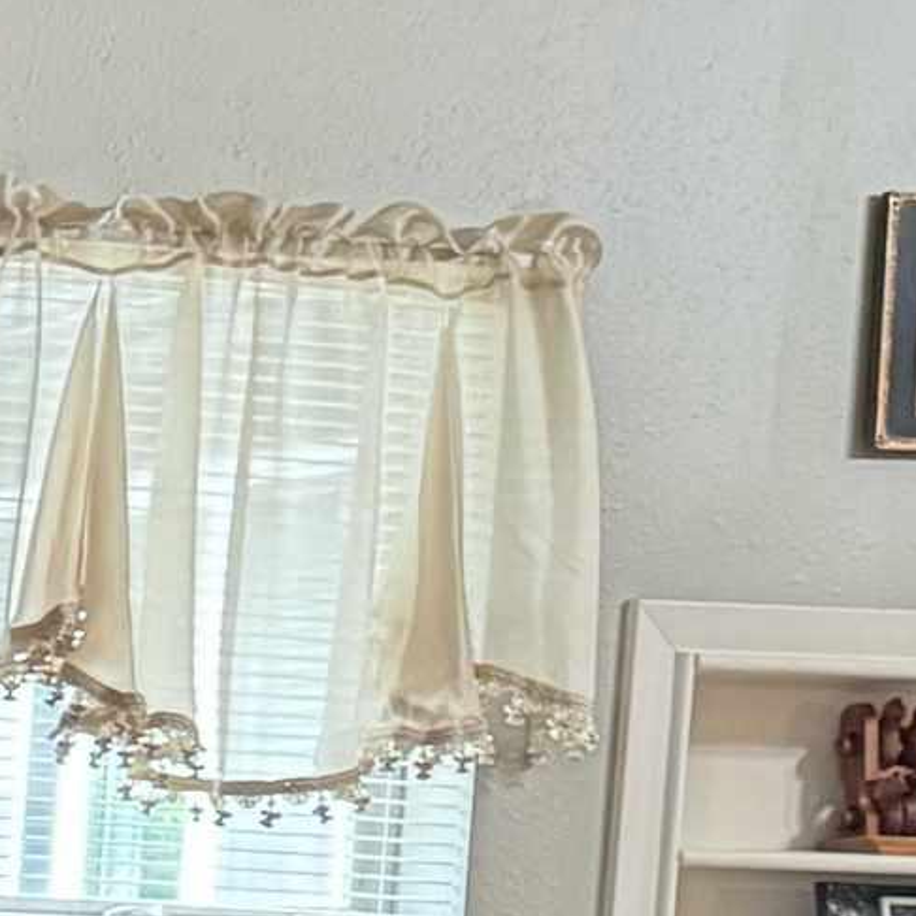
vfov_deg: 12.6
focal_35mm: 134
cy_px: 1172
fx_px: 4012
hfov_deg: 10.6
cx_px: -1466
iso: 500
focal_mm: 6.76
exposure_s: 1/60
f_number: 1.78
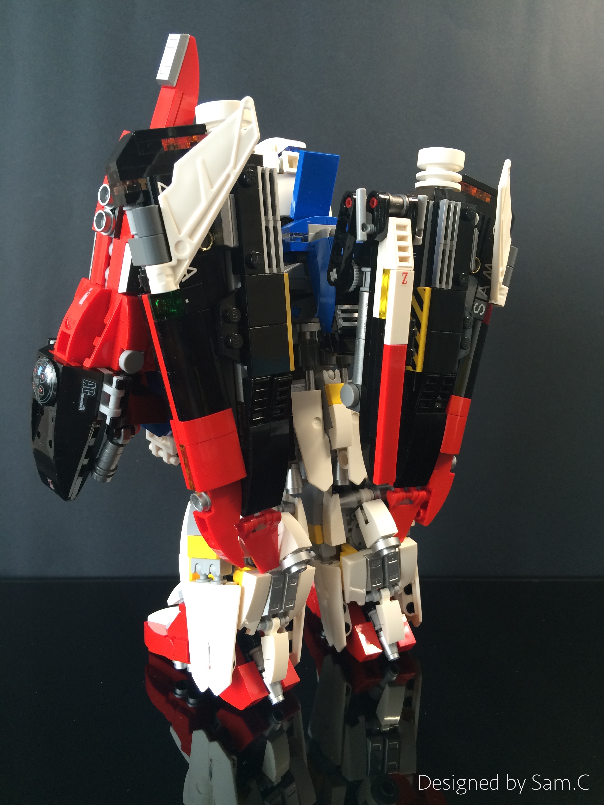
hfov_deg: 48.2
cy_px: 402
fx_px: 675
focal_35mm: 29
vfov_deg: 61.7
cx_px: 302
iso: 100
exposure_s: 1/33
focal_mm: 4.15
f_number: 2.2
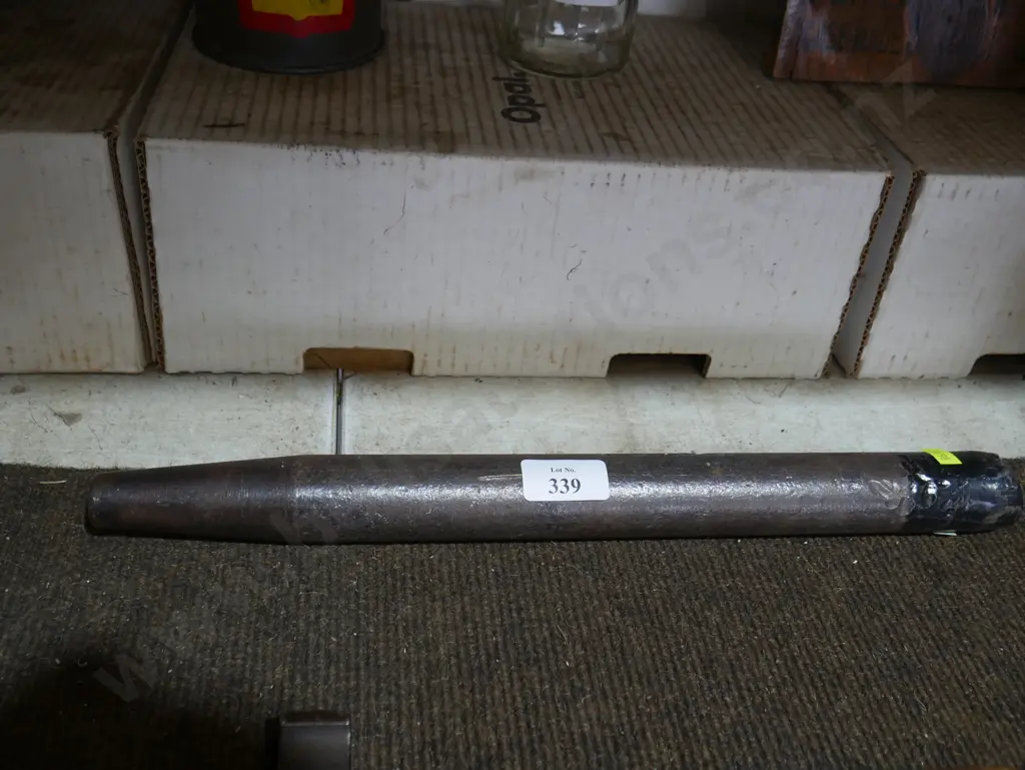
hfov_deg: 51.3
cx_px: 512
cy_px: 385
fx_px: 1066
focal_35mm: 36
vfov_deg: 39.7
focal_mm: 18
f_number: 4
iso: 400
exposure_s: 1/60
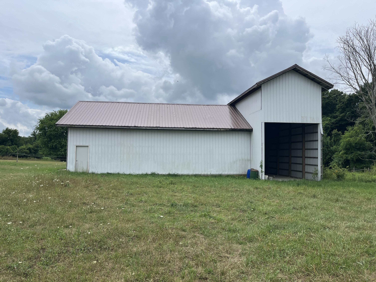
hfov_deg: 67.3
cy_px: 141
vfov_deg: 53.1
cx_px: 188
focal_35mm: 26
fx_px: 282
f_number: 1.6
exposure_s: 1/6173
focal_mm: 5.1
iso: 50
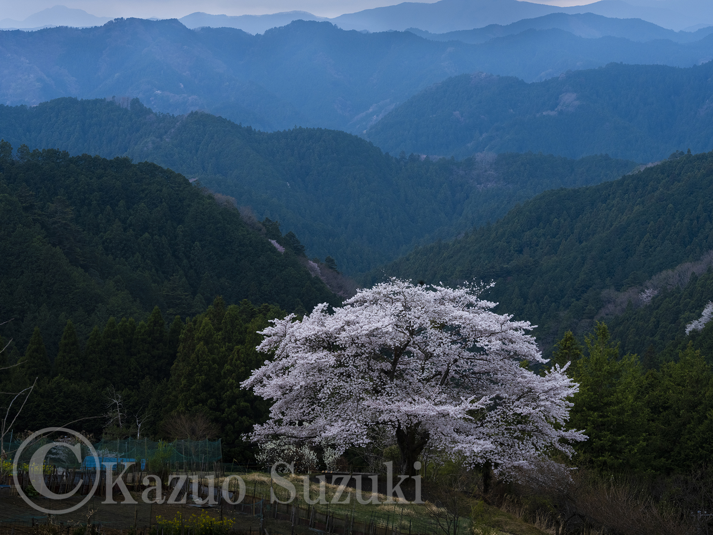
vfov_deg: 18.7
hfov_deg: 24.7
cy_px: 268
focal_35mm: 79
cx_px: 356
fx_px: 1627
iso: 1250
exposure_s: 1/20
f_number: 22
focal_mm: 100
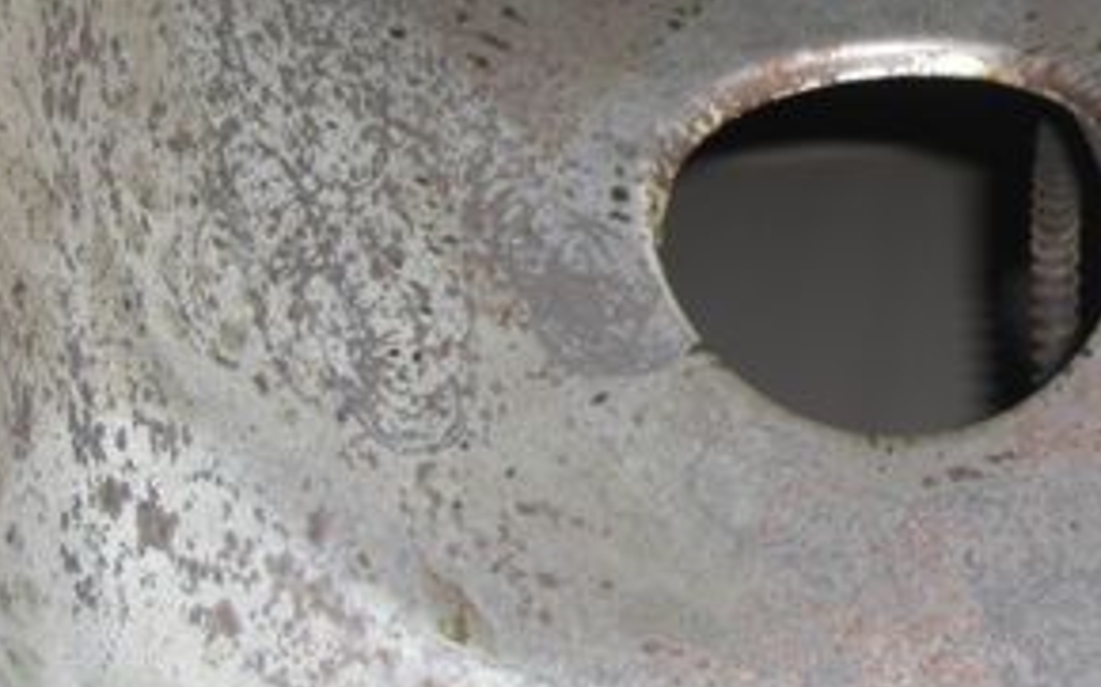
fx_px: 2669
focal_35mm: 89
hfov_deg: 22.7
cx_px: 983
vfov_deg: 14.1
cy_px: -186
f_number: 4
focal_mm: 7.9
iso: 80
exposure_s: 1/30
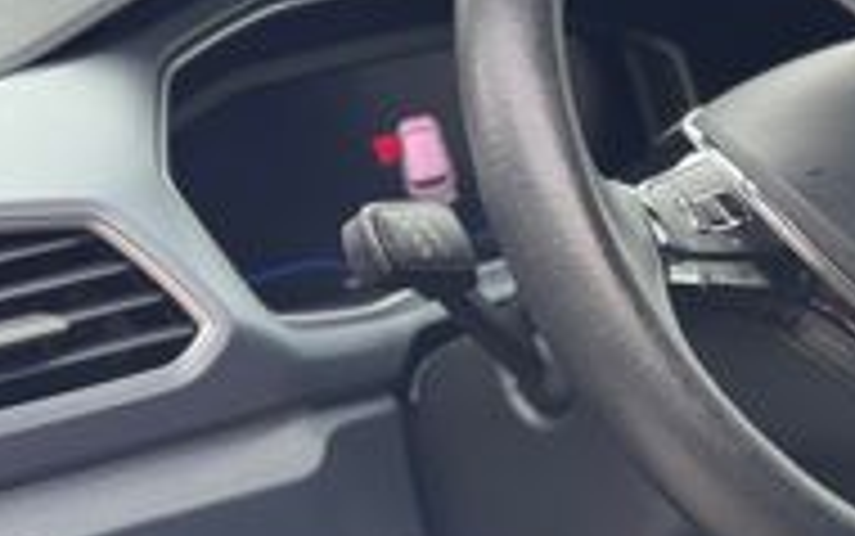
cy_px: 243
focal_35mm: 126
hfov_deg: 16.0
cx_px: 963
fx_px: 2938
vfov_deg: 10.4
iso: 64
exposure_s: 1/242
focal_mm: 6.76
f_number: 1.78
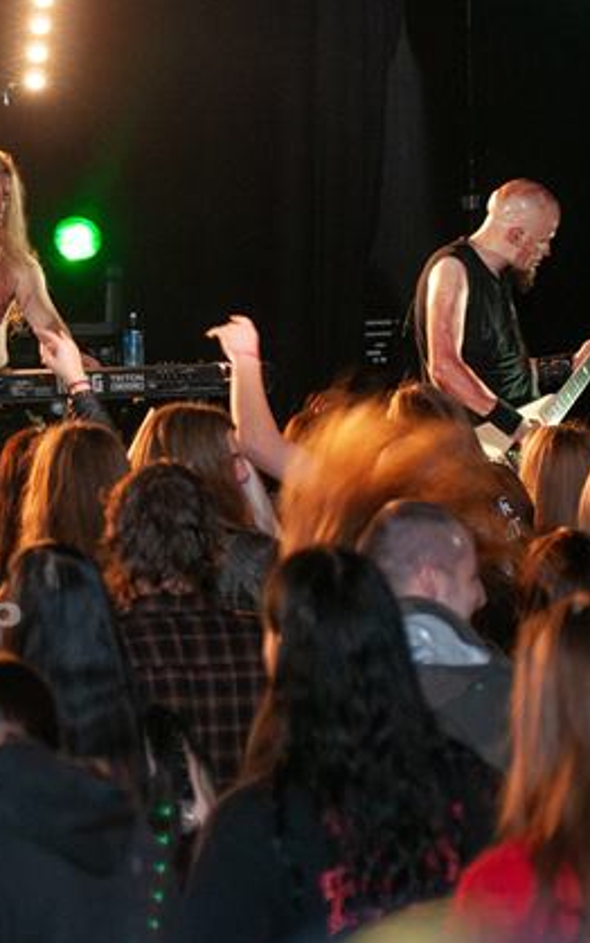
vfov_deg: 10.0
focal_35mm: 210
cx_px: -88
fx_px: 5401
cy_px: 428
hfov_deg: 6.2
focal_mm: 80
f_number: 3.5
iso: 320
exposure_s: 1/125
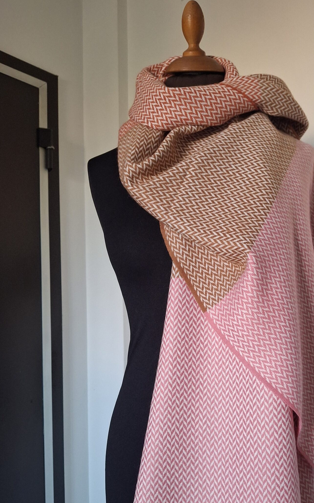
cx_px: 223
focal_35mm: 33
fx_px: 452
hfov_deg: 37.7
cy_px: 300
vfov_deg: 57.7
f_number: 1.8
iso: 200
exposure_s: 1/100
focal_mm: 4.69
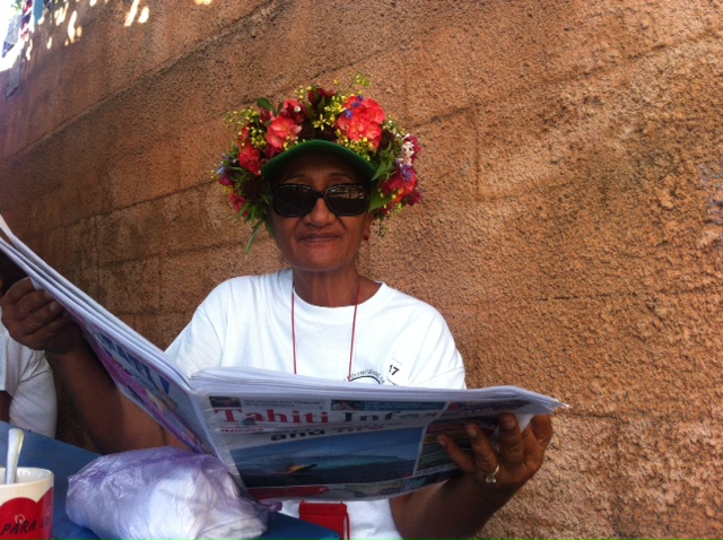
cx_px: 362
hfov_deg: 52.7
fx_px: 730
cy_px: 270
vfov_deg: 40.6
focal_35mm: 35
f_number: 2.8
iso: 125
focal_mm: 3.85
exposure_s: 1/120
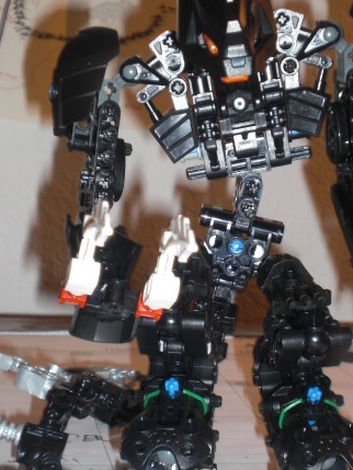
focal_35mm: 76
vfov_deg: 25.6
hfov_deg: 19.3
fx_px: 1033
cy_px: 265
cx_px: 249
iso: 100
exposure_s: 1/60
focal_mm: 8.44
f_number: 3.6
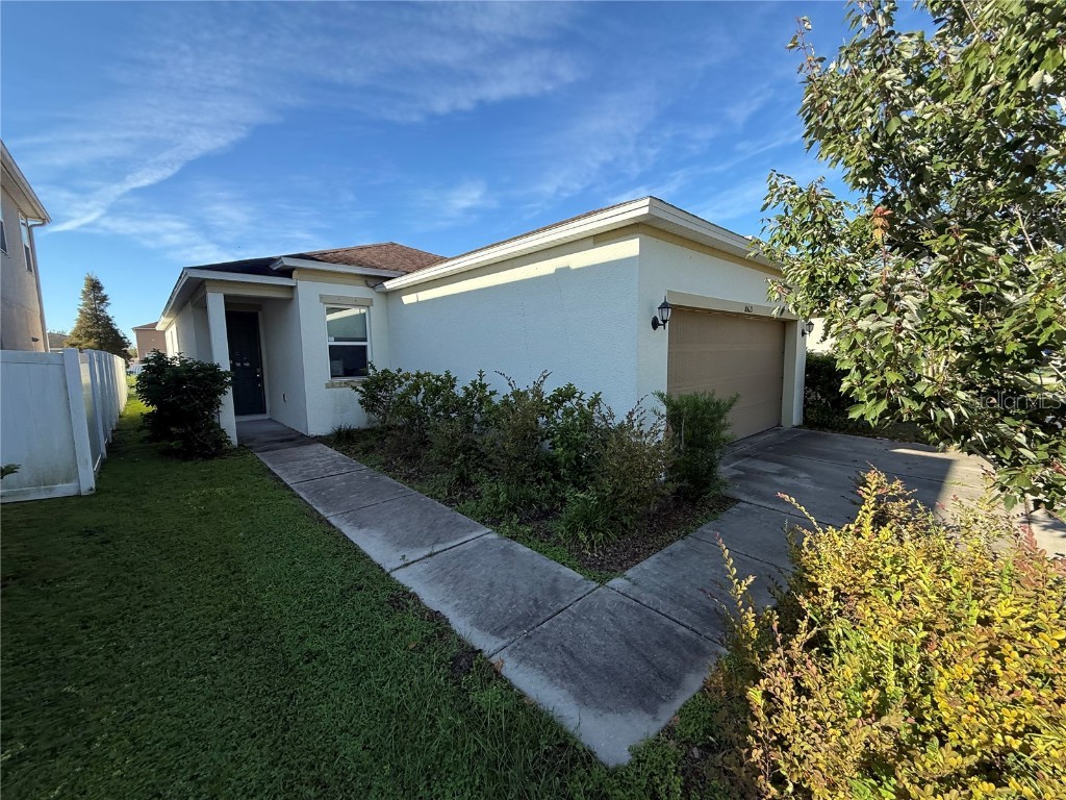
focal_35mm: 14
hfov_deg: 102.1
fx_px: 431
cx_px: 533
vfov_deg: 85.7
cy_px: 400
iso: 64
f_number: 2.2
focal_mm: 2.22
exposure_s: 1/830
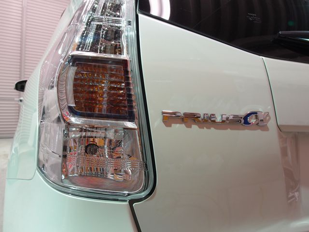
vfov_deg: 49.7
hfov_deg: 63.4
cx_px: 154
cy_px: 116
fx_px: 250
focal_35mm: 28
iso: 100
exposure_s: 1/20
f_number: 3.2
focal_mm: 6
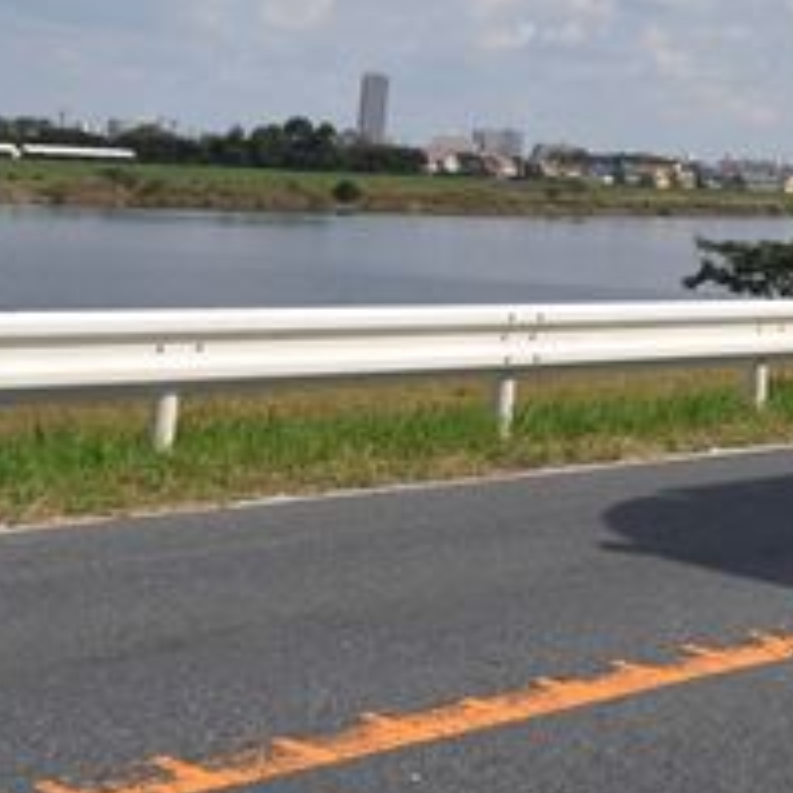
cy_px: -144
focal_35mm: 74
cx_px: 881
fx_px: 1918
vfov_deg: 21.7
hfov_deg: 22.0
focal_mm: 24
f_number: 14
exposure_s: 1/500
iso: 200
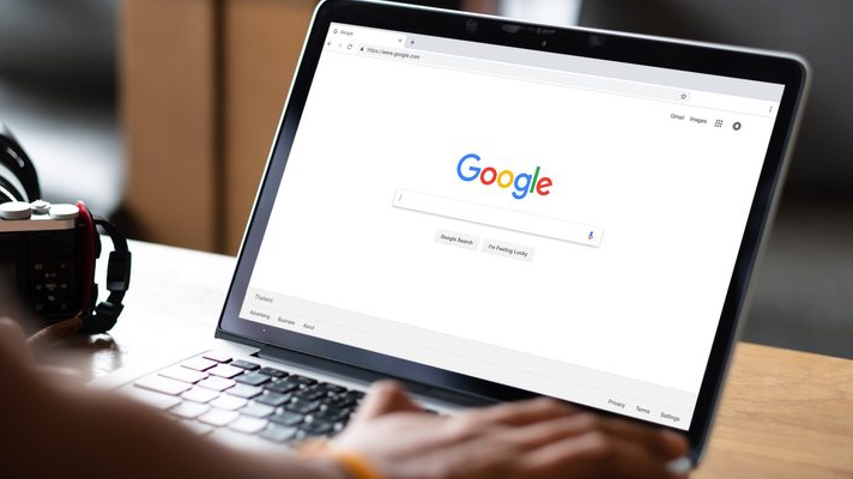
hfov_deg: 23.9
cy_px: 194
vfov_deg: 13.6
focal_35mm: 89
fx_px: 2012
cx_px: 424
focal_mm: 56
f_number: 1.8
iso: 800
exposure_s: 1/550
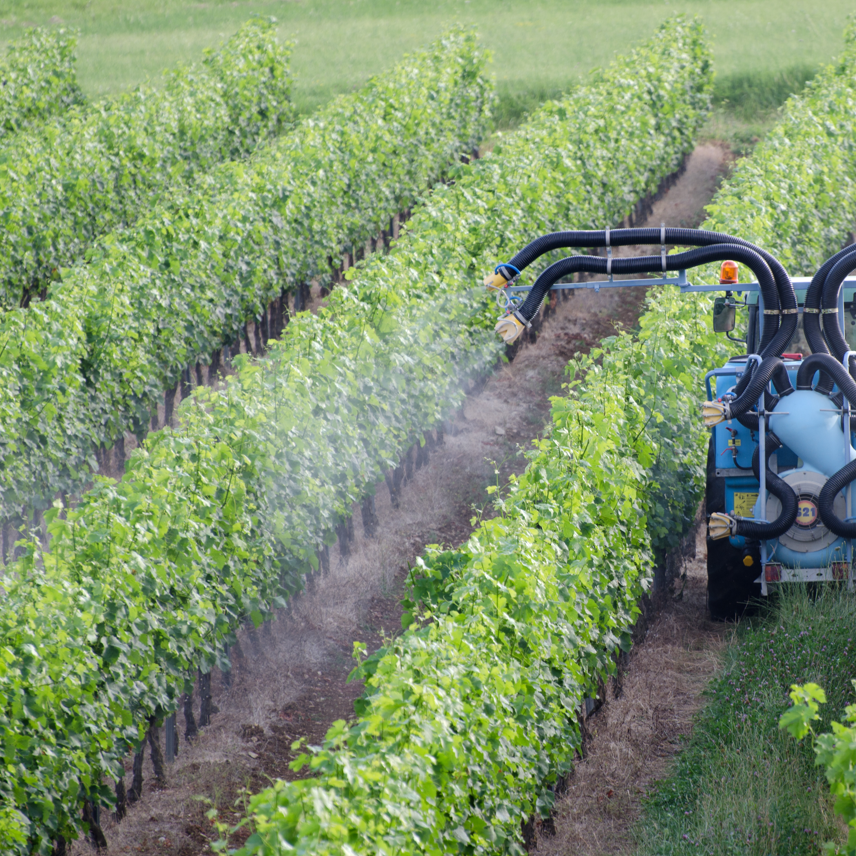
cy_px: 428
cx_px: 621
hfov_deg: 3.8
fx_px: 12925
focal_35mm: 462
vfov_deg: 3.8
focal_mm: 240
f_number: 5.3
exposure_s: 1/125
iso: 100
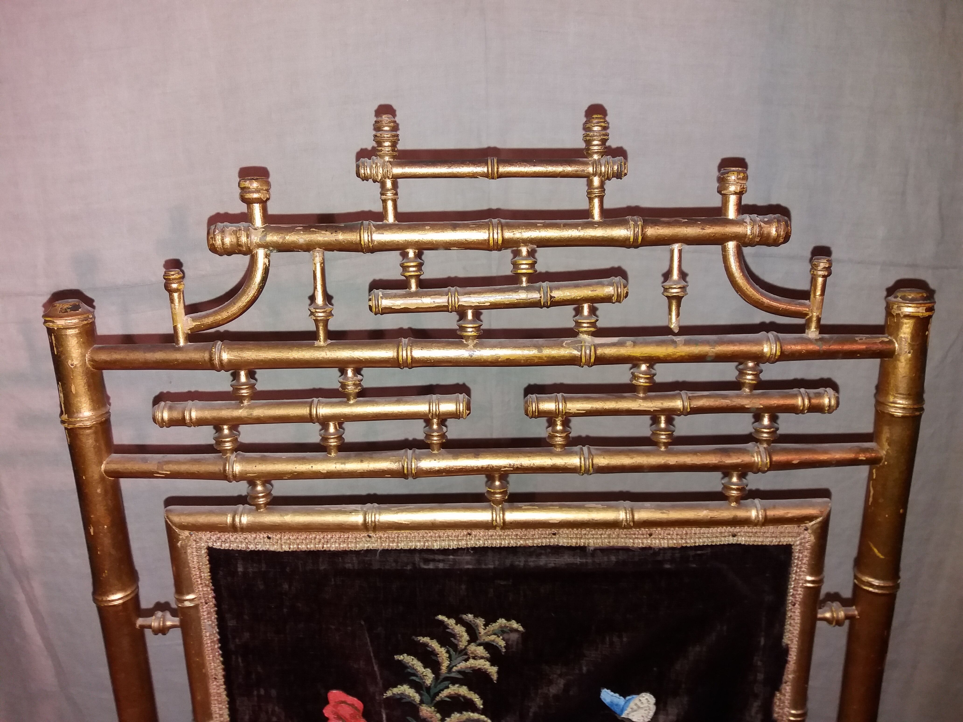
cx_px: 482
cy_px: 361
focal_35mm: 28
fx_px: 779
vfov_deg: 49.7
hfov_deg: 63.4
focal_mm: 3.7
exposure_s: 1/30
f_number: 1.9
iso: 125
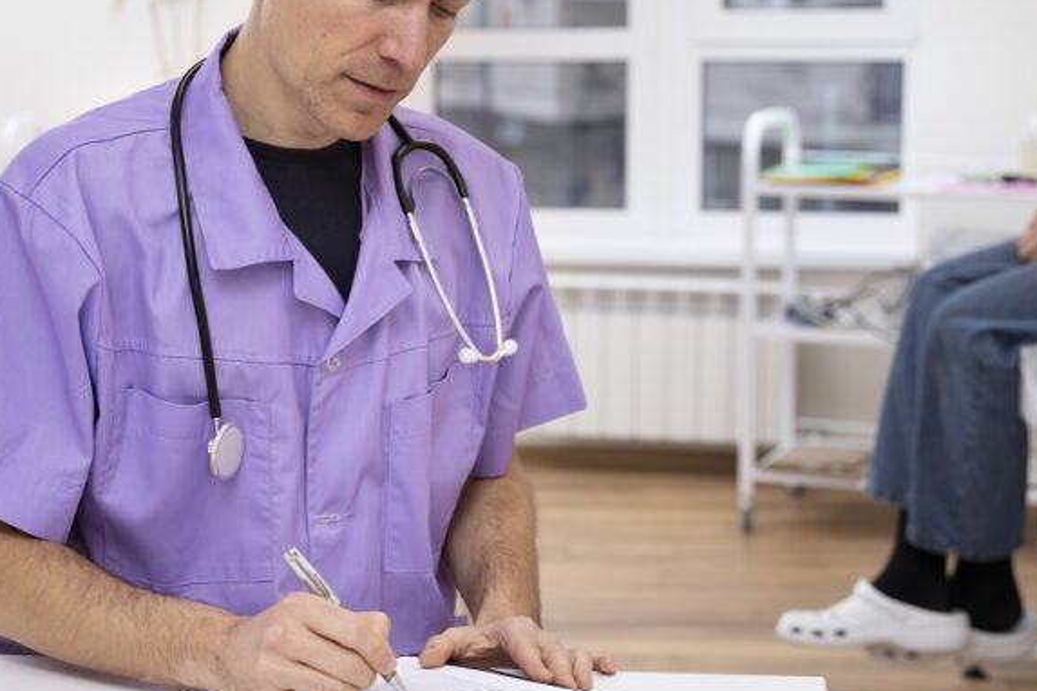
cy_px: 291
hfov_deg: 26.5
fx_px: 2201
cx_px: 483
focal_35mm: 76
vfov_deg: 17.8
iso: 250
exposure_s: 1/160
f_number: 2.8
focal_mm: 42.8
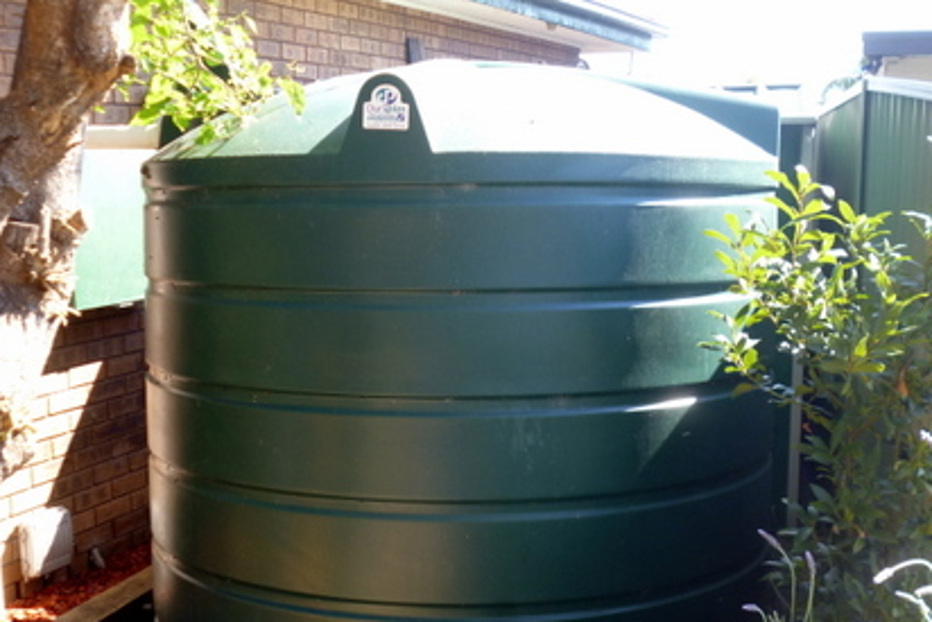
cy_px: 380
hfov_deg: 42.7
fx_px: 1191
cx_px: 461
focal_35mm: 46
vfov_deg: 29.2
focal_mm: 6.8
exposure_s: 1/80
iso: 100
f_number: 3.2
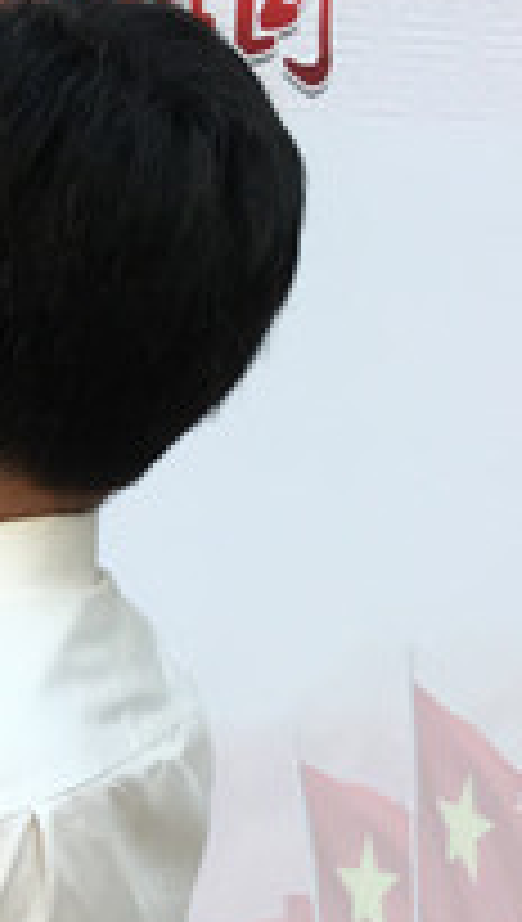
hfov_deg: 8.8
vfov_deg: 17.1
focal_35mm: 123
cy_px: 904
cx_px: -792
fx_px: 3013
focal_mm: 4.15
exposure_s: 1/100
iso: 40
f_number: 2.2
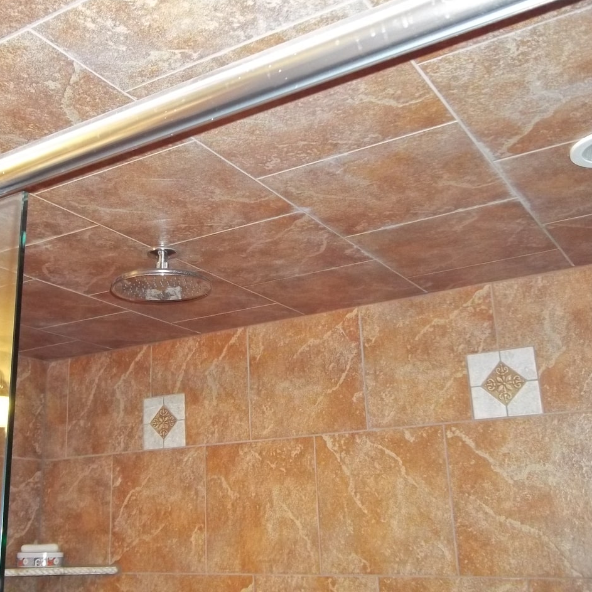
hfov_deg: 41.4
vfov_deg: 41.8
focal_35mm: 40
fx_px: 774
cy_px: 279
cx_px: 209
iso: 250
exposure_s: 1/30
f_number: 2.9
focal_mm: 5.7
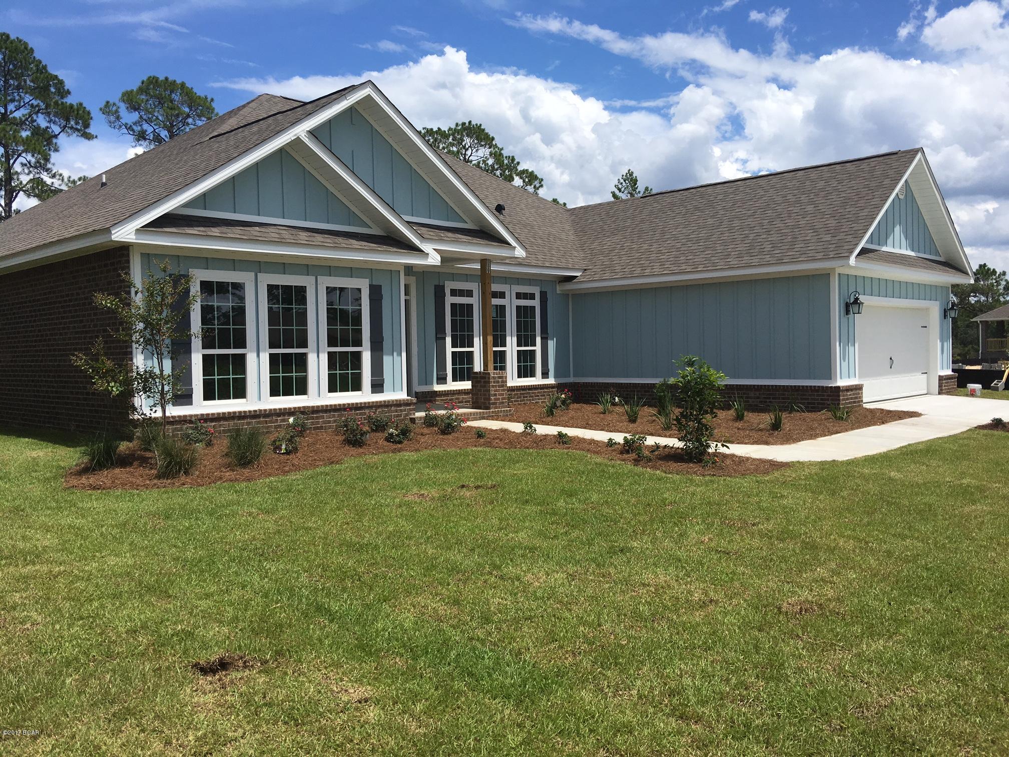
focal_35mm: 29
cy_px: 378
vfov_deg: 48.2
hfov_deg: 61.7
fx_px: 845
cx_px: 504
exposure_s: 1/2481
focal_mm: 4.15
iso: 25
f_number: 2.2
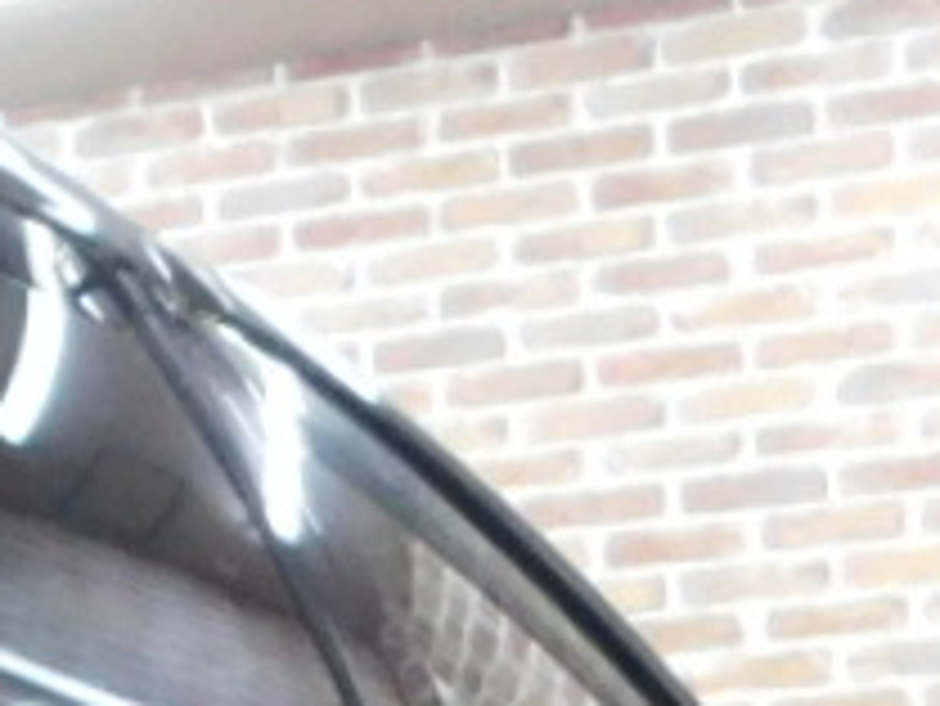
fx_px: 4782
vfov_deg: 8.0
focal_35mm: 176
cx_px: -1520
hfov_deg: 9.6
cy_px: 1479
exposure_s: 1/25
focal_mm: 4
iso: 400
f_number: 3
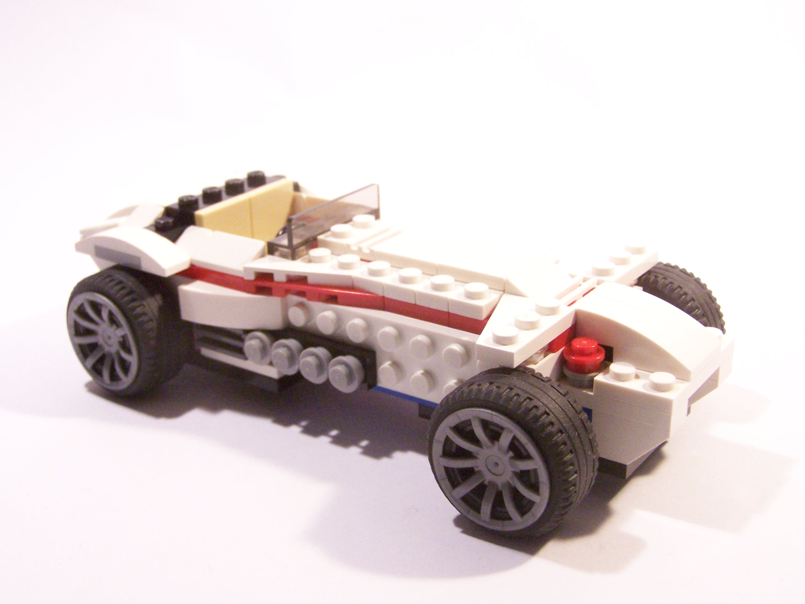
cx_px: 402
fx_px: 1186
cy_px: 302
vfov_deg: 28.6
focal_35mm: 51
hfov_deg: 37.5
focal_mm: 8.5
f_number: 3.2
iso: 400
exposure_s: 1/45
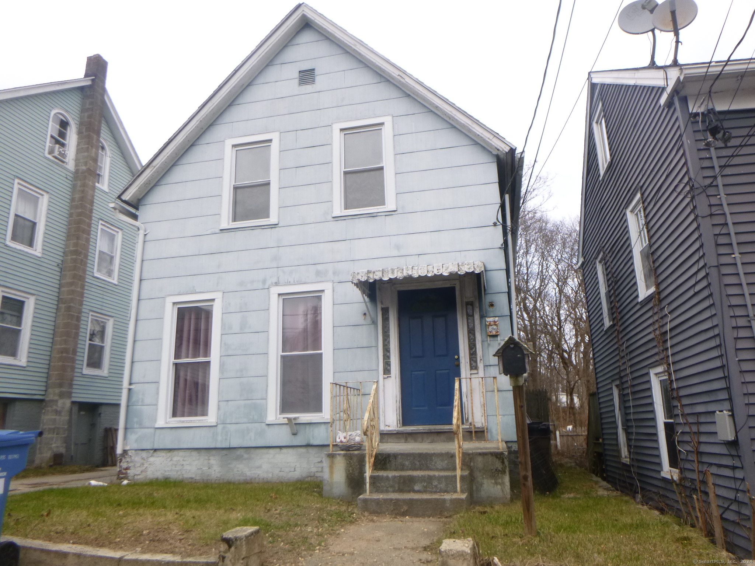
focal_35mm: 25
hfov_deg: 69.4
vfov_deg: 54.9
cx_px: 378
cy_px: 283
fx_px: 545
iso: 100
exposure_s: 1/200
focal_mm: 4.5
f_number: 3.9
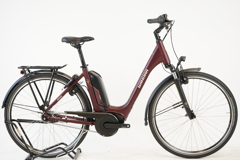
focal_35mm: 57
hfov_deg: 35.1
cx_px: 120
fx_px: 380
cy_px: 80
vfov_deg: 23.8
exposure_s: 1/200
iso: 2000
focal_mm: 57
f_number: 5.6
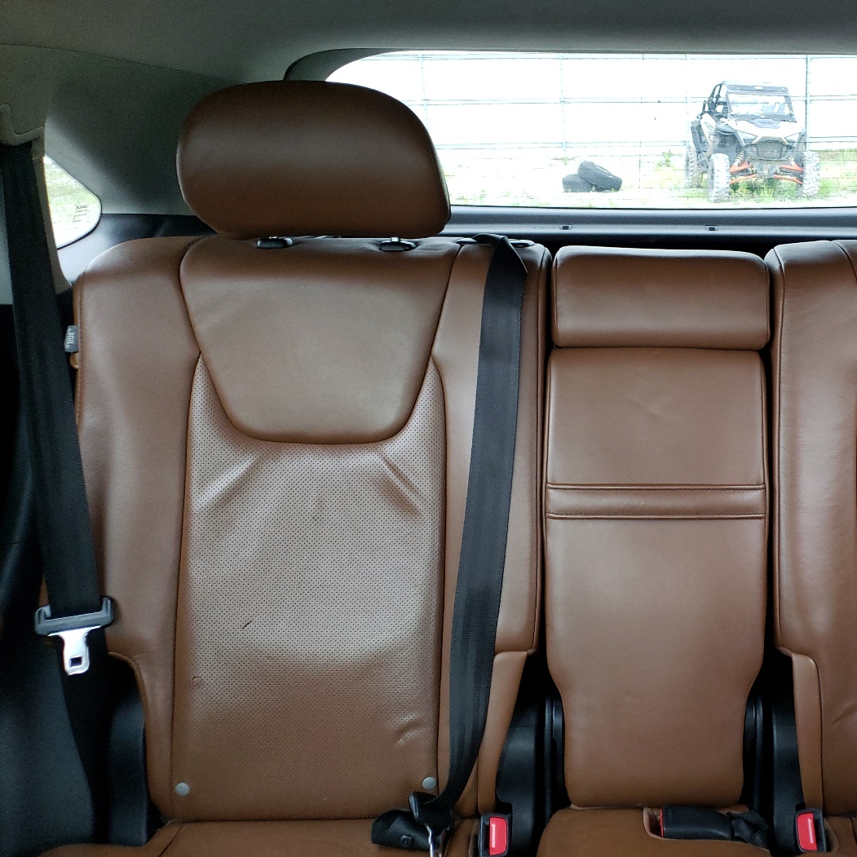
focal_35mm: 35
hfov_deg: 45.5
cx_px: 648
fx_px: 980
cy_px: 455
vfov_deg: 47.2
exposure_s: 1/60.2
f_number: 1.5
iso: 171
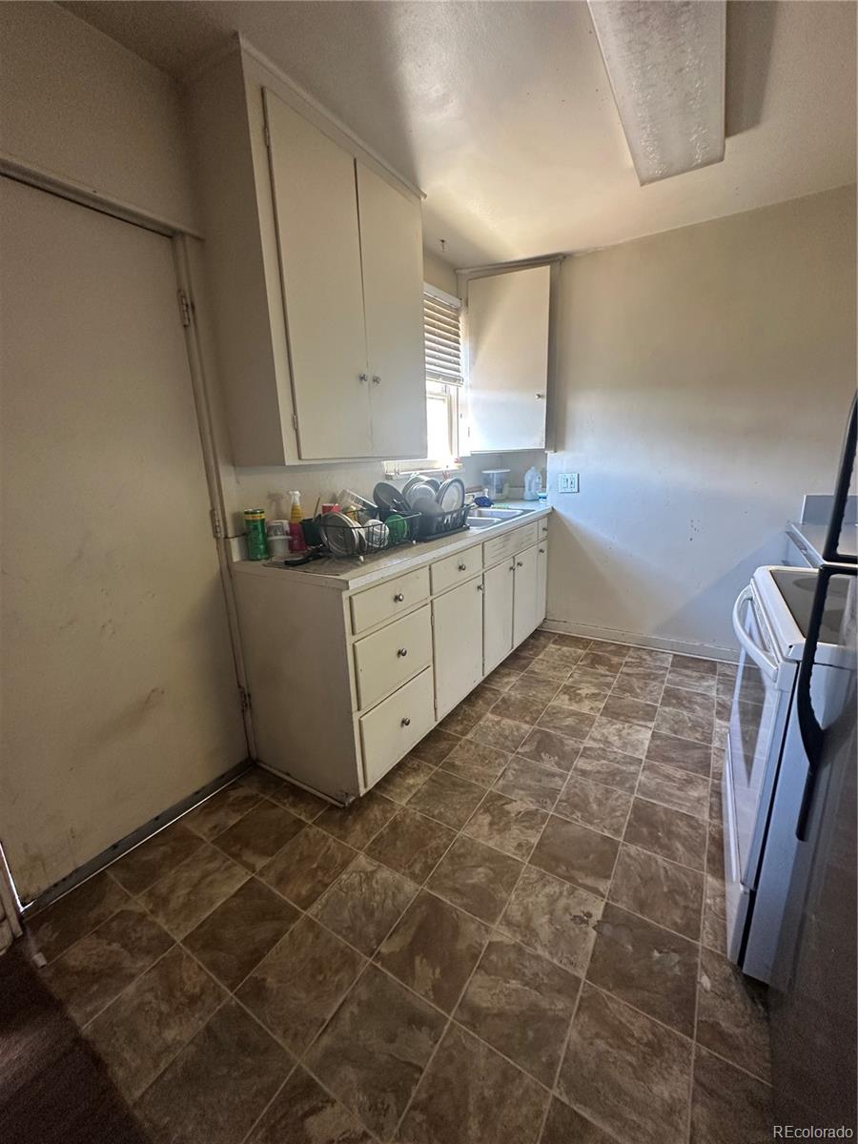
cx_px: 429
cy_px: 572
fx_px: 463
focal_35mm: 14
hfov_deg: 85.7
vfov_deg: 102.1
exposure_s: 1/60
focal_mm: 2.22
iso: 200
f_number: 2.2
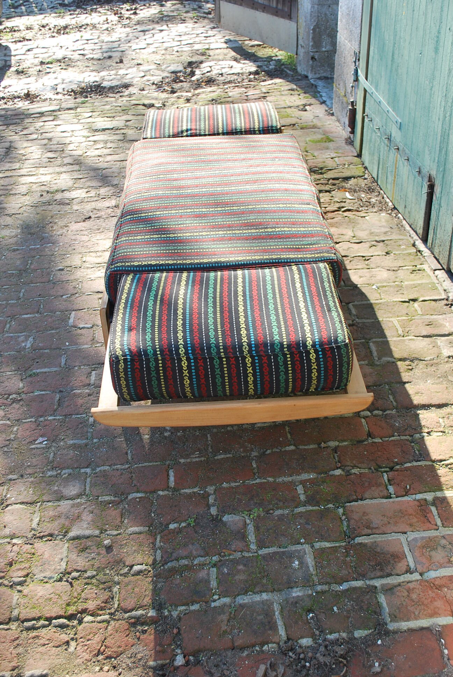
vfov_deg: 49.5
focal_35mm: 39
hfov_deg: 34.3
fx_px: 734
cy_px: 338
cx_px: 226
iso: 180
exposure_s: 1/125
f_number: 4.2
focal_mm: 26
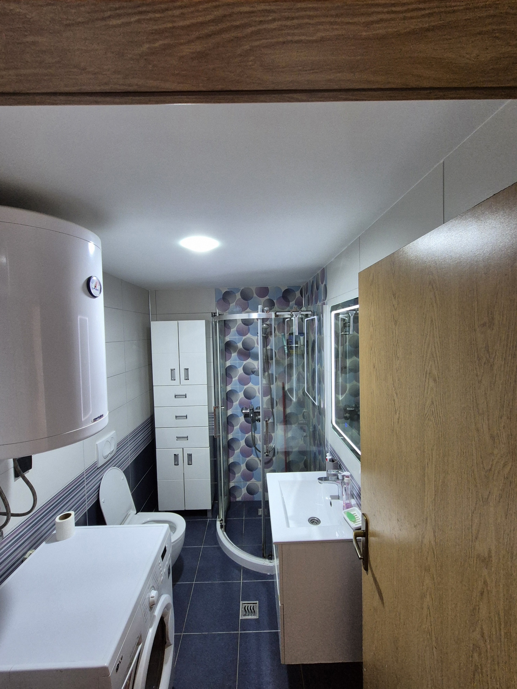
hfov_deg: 89.9
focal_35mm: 13
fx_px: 259
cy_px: 344
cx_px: 258
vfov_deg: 106.2
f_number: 2.2
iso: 640
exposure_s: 1/100
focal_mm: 2.2
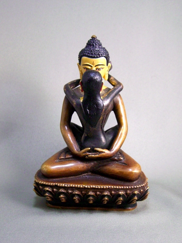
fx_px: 266
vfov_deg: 49.0
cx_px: 91
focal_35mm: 38
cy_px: 122
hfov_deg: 37.7
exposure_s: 1/60
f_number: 2.8
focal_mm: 7.9
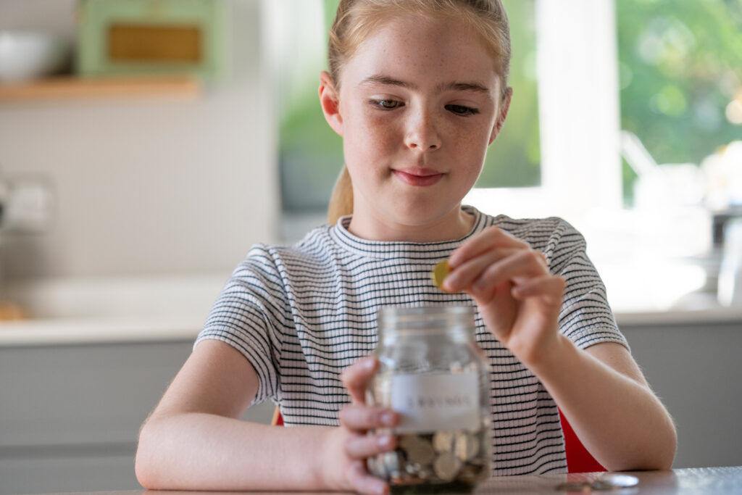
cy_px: 248
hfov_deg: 19.1
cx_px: 371
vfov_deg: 12.8
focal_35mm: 107
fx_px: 2206
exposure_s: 1/125
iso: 320
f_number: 4
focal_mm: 107
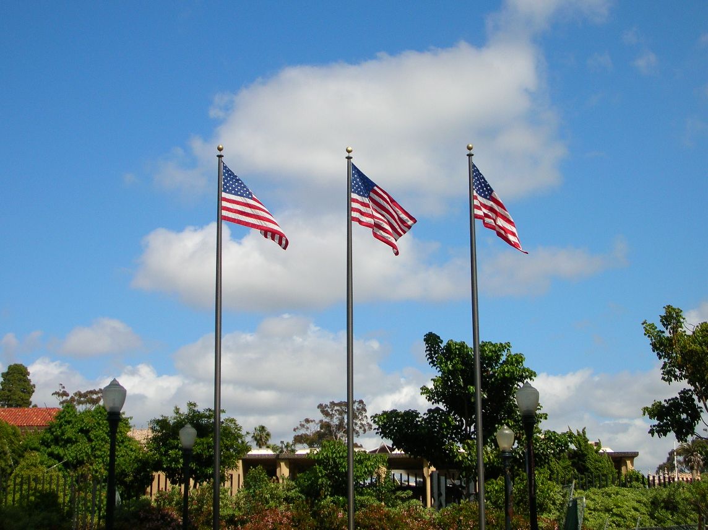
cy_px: 265
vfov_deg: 23.6
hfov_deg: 31.2
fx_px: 1267
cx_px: 354
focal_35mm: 62
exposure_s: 1/990
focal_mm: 10.2
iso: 50
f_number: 3.6
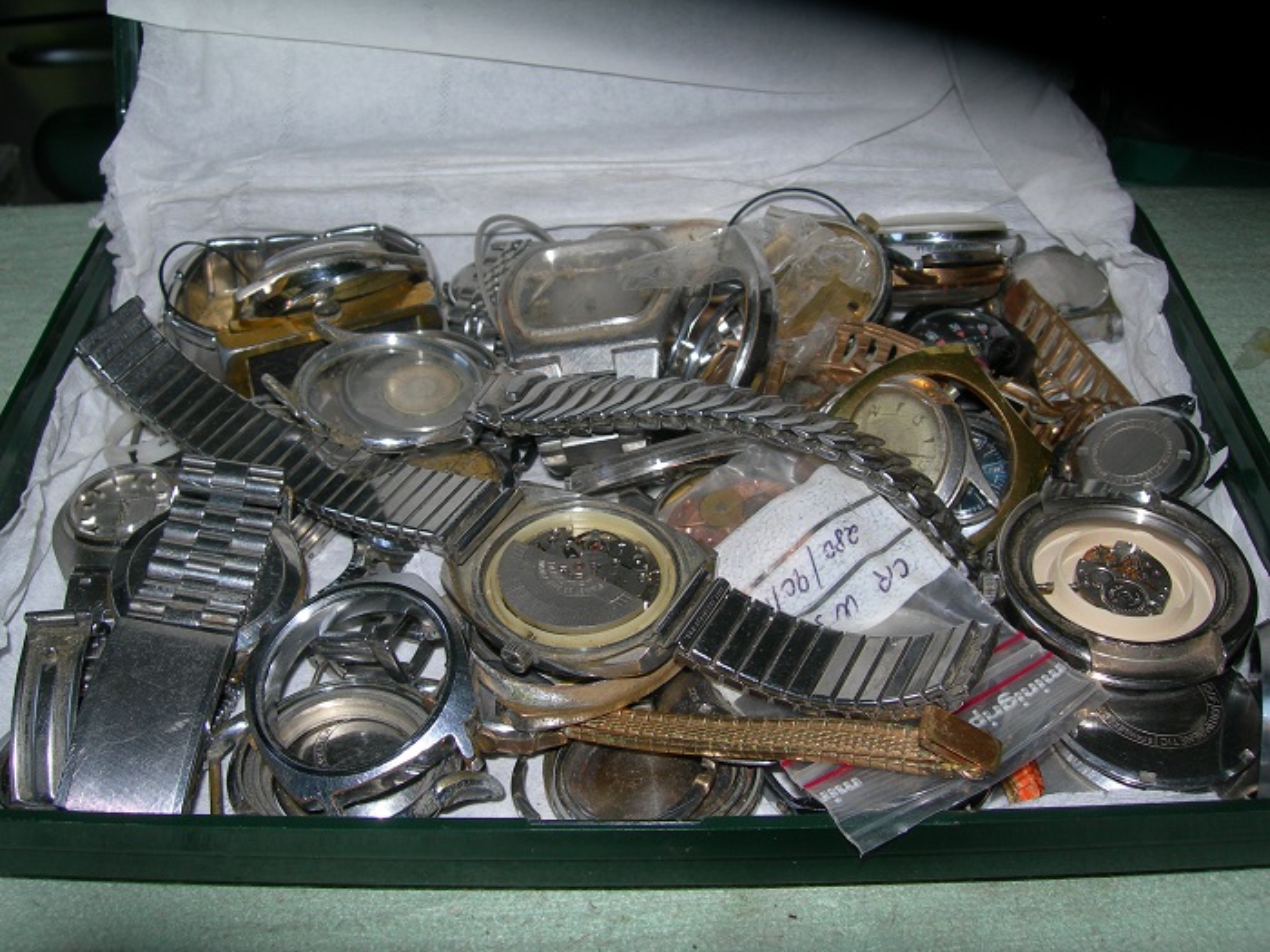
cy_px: 476
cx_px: 635
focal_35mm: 38
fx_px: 1394
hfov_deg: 49.0
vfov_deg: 37.7
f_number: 4.8
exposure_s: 1/60.1
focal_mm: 7.8
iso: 50
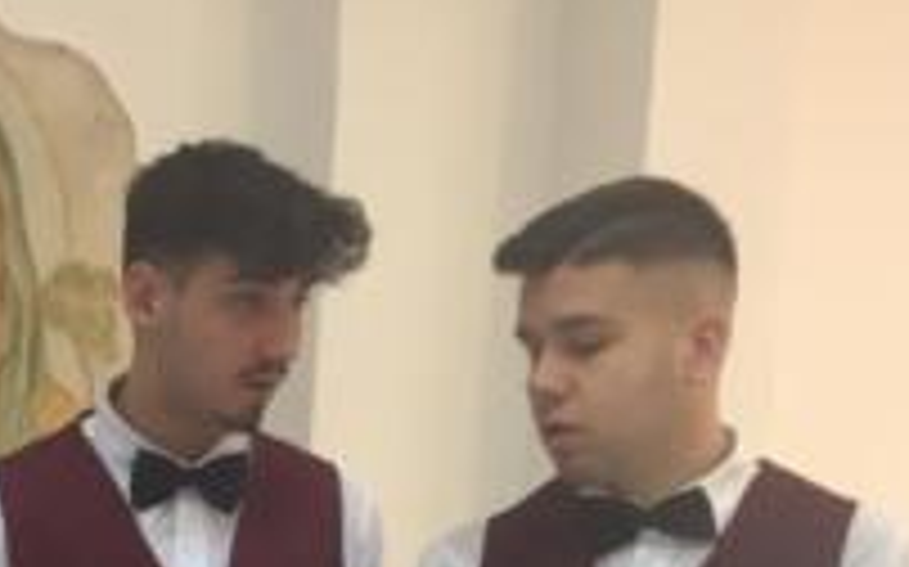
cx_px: -76
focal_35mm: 76
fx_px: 1882
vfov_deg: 15.9
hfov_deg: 25.3
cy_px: 821
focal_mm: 4.15
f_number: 2.2
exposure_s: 1/33
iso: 100
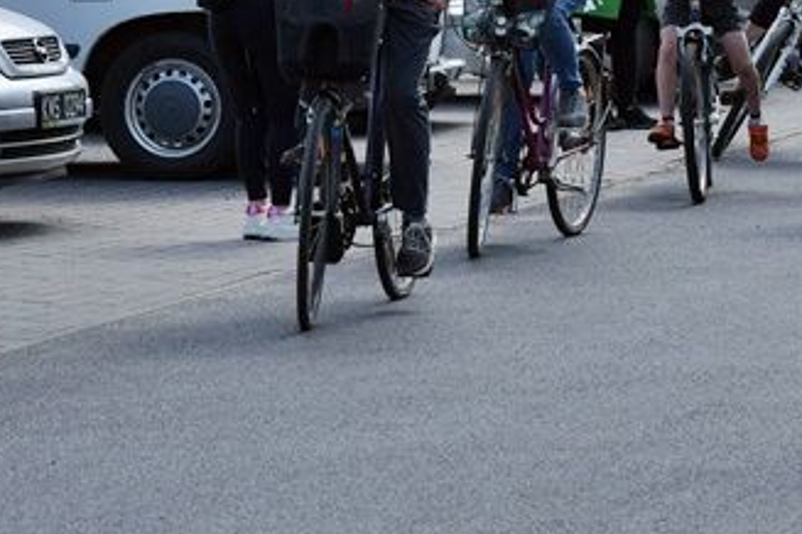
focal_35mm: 256
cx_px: 792
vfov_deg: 5.4
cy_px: -39
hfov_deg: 8.0
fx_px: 5703
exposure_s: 1/1600
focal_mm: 62
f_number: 6.3
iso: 400
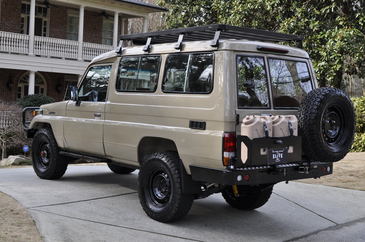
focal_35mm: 52
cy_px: 121
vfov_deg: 25.7
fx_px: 532
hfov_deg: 37.9
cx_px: 182
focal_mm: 35
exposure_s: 1/125
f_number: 5.6
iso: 200
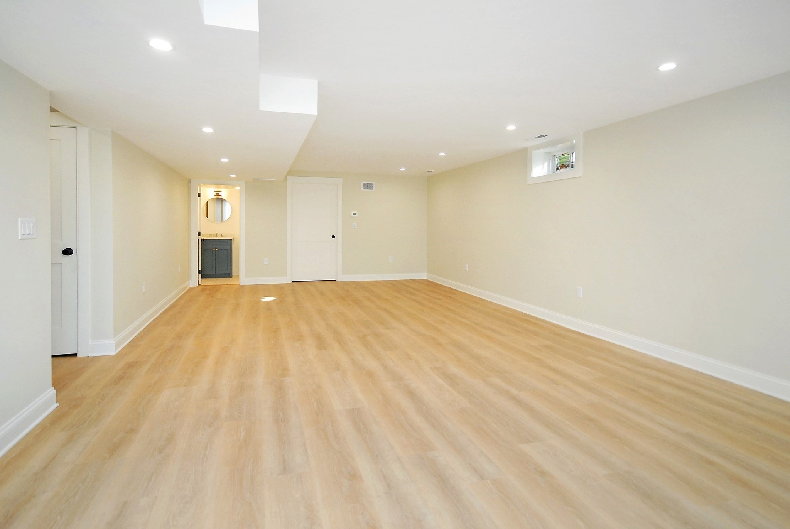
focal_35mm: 17
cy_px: 264
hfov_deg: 92.4
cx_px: 395
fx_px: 379
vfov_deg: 69.8
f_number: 5
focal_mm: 11.5
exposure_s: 1/60
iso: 500
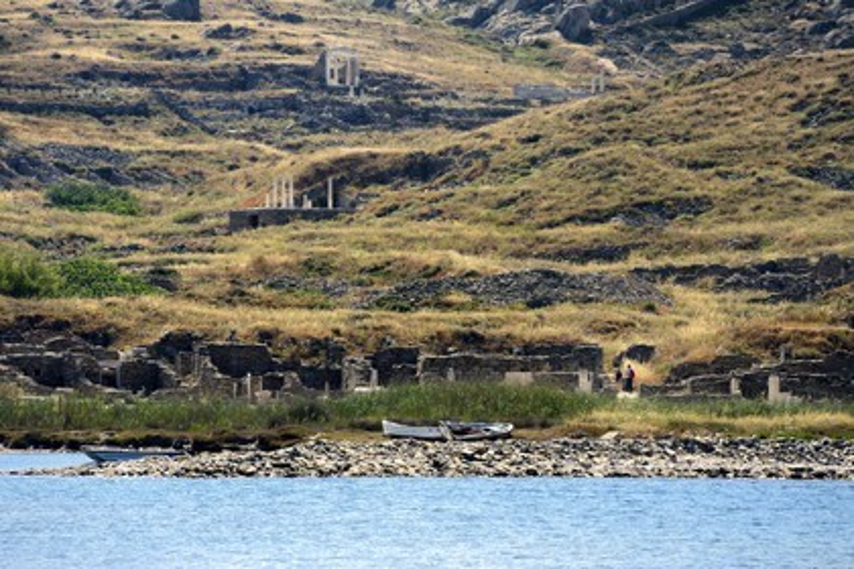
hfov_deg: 10.3
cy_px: 284
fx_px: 4744
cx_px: 427
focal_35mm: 200
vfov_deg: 6.9
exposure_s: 1/500
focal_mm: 200
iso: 200
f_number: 7.1
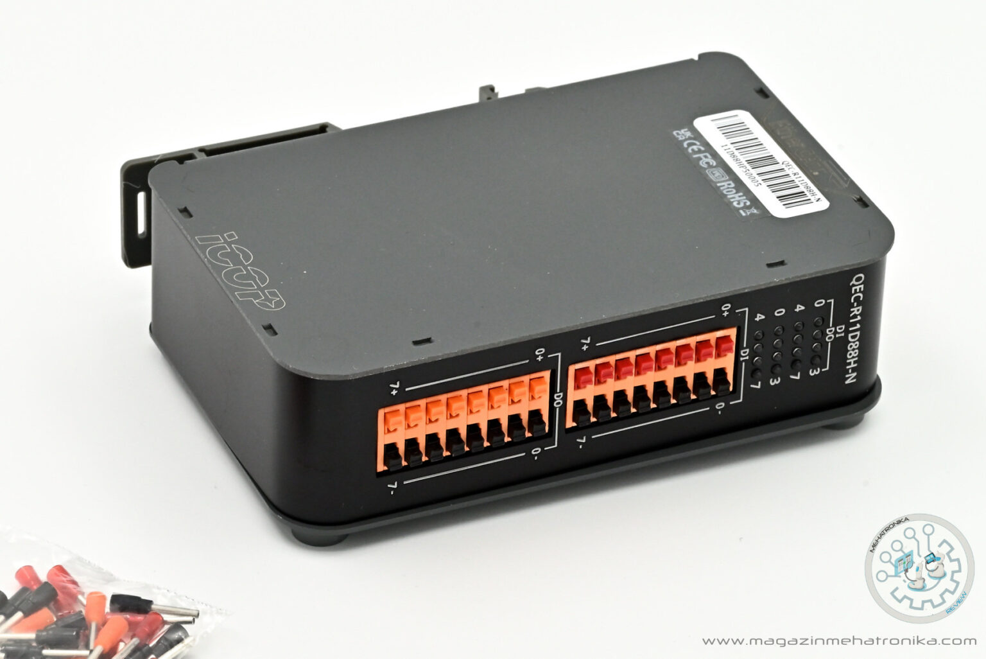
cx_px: 493
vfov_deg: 13.1
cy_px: 330
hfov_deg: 19.4
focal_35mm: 105
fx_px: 2877
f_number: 20
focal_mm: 105
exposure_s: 1/100
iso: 800
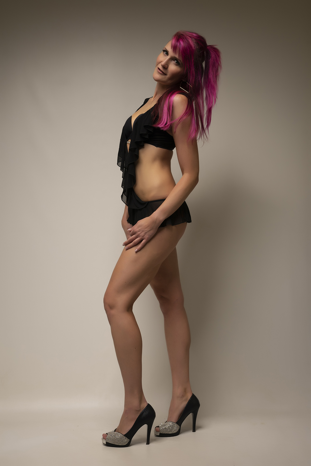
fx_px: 648
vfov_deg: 39.6
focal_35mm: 50
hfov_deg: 27.0
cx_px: 156
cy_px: 233
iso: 125
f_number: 7.1
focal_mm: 50
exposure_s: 1/200
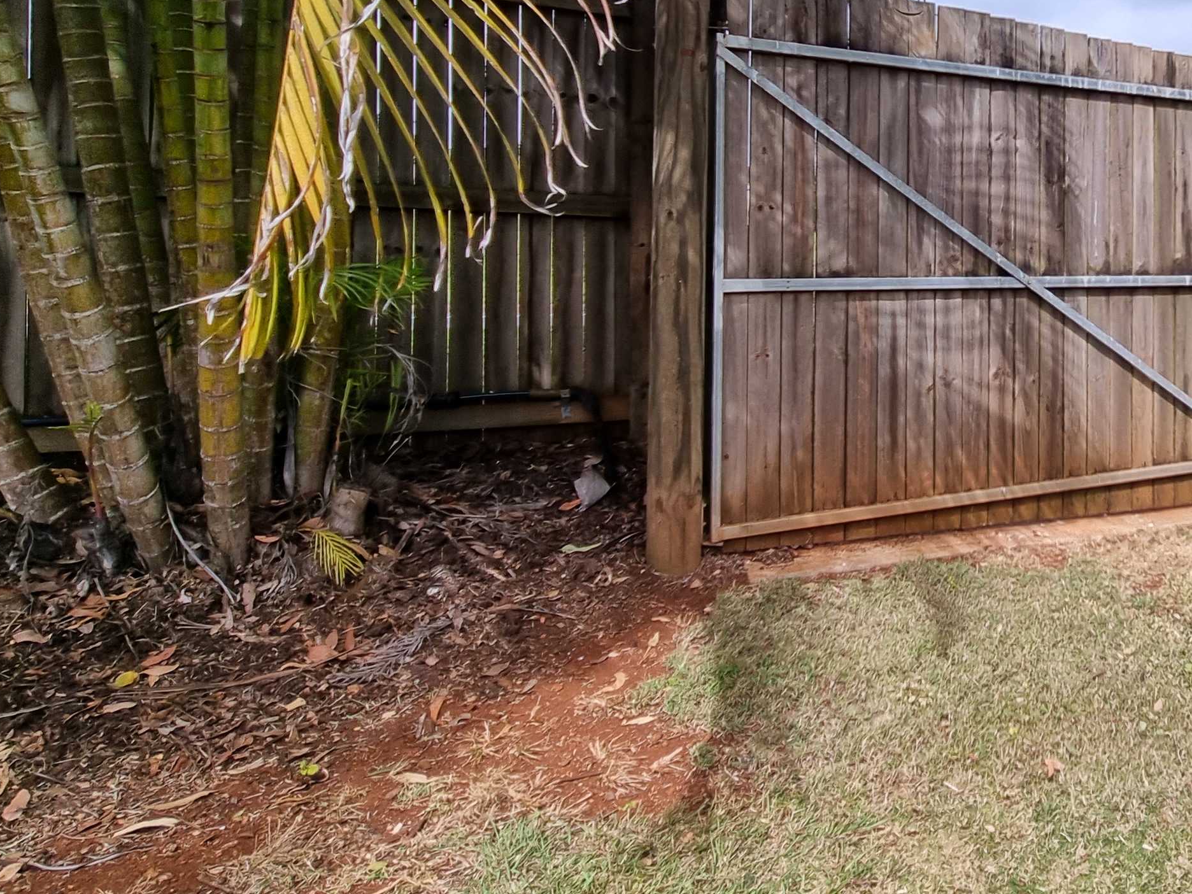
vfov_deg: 48.2
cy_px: 247
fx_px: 964
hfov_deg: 54.5
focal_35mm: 28
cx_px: 1091
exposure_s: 1/1740
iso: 50
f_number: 2.2
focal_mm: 2.2
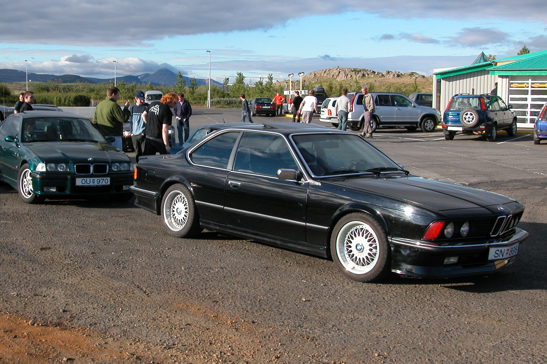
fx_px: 729
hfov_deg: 40.8
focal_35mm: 48
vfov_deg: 28.0
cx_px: 203
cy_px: 148
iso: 100
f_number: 6
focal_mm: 9
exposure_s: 1/321
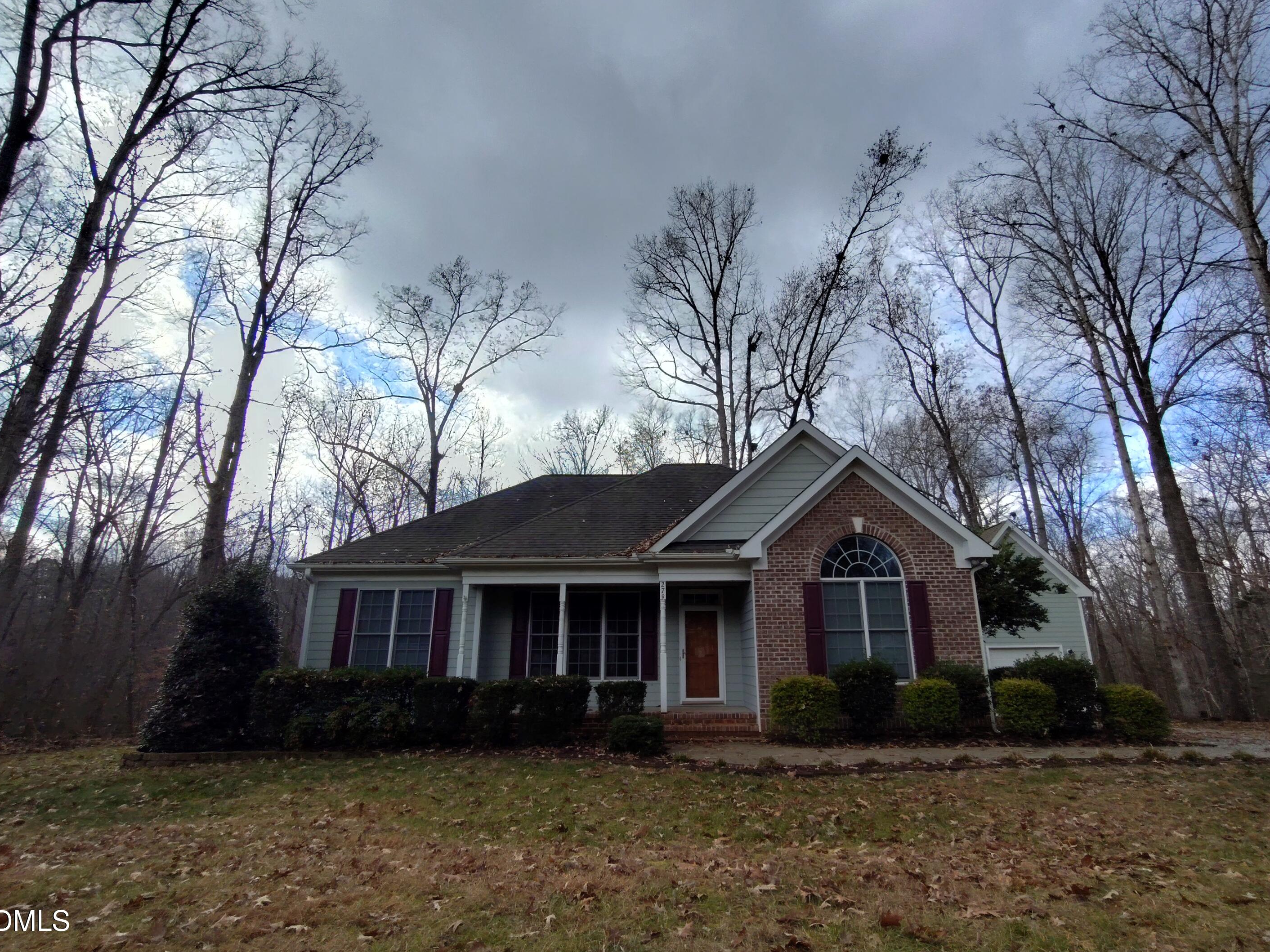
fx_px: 624
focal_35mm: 17
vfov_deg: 74.7
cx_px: 664
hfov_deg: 91.0
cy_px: 462
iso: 100
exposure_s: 1/449
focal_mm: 1.66
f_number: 2.2
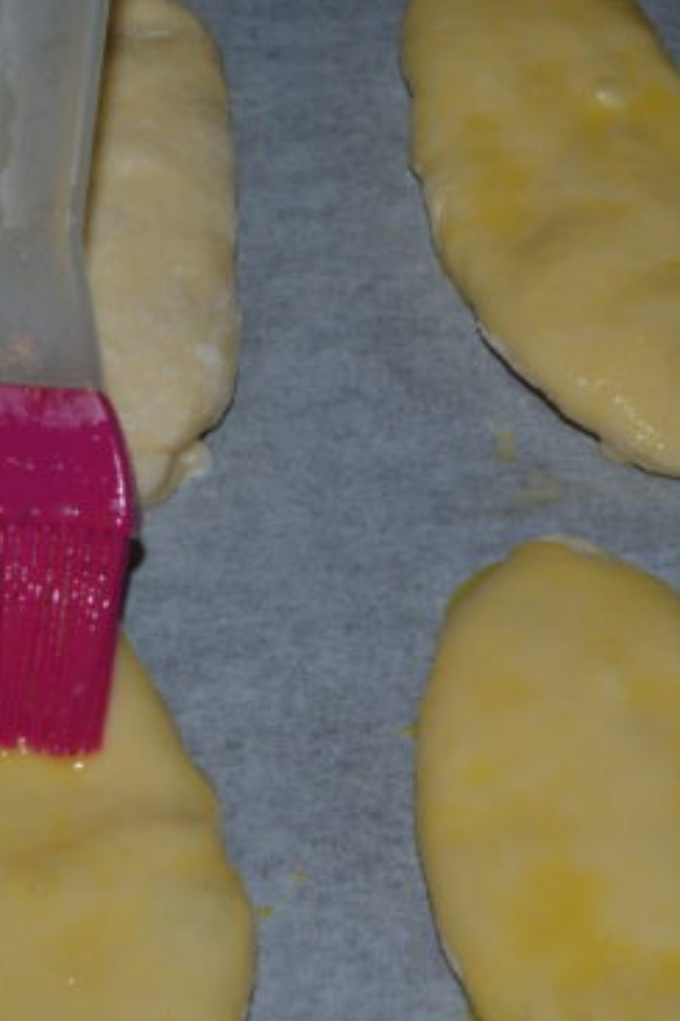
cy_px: 636
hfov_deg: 15.9
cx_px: 265
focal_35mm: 86
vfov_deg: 23.6
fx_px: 2436
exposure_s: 1/60
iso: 100
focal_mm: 30
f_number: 8
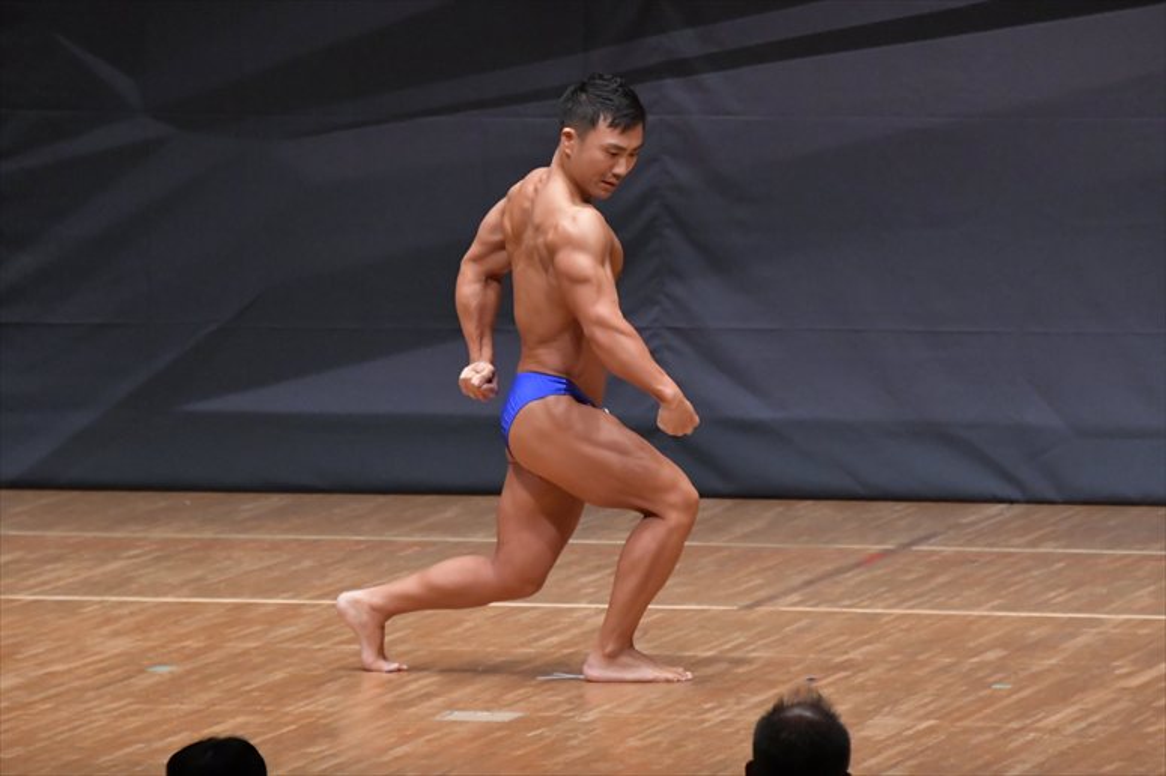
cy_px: 388
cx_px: 583
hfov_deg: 6.5
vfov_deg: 4.4
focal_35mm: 315
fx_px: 10198
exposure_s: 1/400
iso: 6400
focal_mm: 210
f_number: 5.6
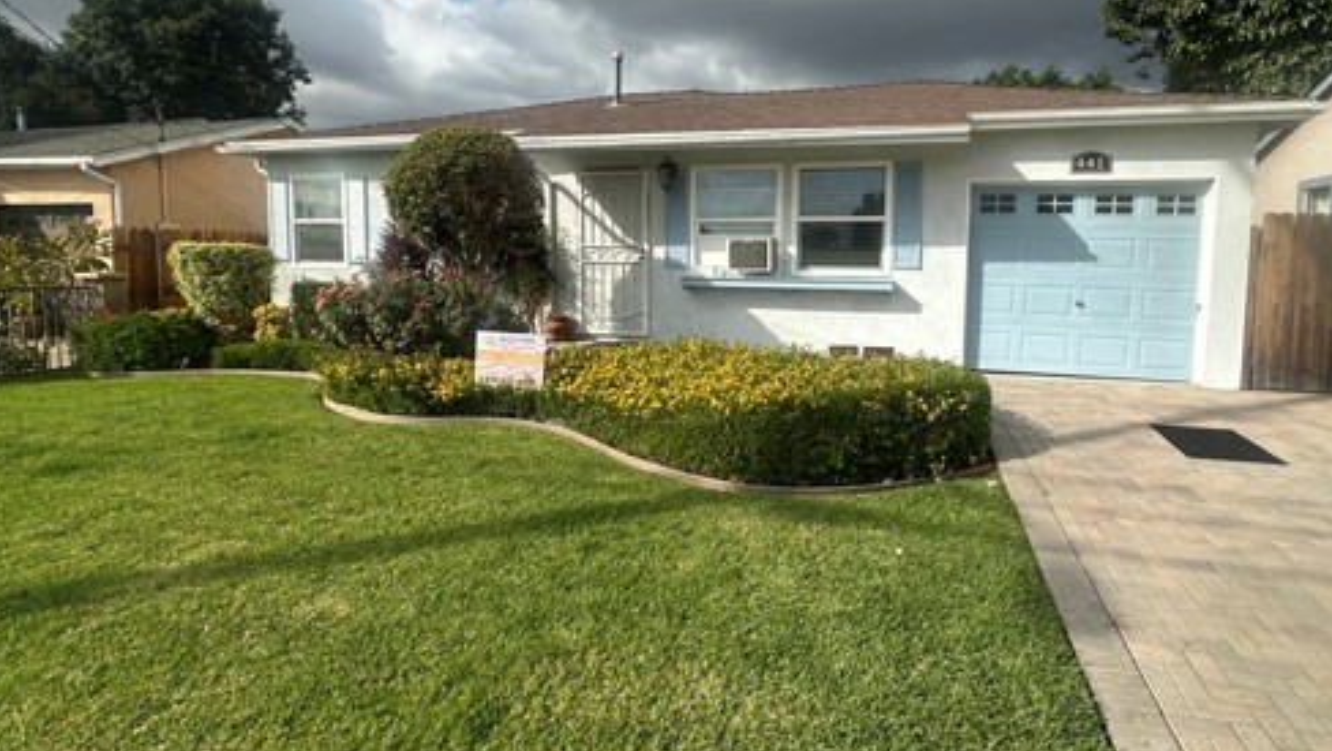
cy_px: 325
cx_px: 726
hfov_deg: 86.4
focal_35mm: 20
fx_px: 707
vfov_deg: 55.8
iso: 50
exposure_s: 1/2618
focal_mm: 2.22
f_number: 2.2
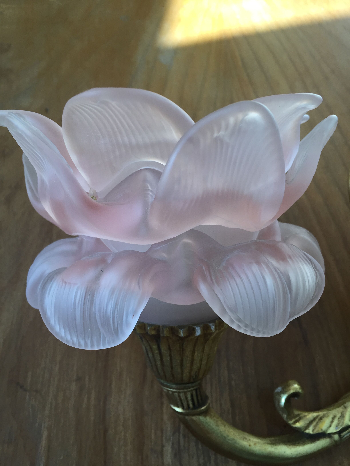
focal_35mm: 29
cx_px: 175
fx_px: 391
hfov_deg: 48.2
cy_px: 233
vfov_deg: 61.7
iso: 50
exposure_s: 1/100
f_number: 2.2
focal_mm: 4.15
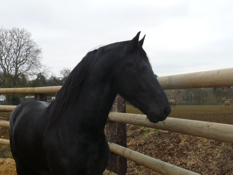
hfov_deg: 42.1
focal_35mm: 45
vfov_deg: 32.2
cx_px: 116
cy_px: 88
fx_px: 303
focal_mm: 6
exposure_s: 1/100
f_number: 4
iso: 100
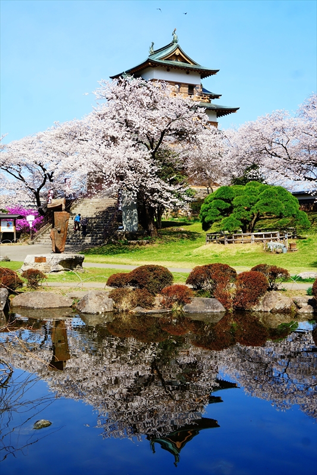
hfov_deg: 28.9
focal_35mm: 46
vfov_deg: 42.3
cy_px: 238
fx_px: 614
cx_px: 158
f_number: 8
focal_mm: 31
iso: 100
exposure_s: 1/200
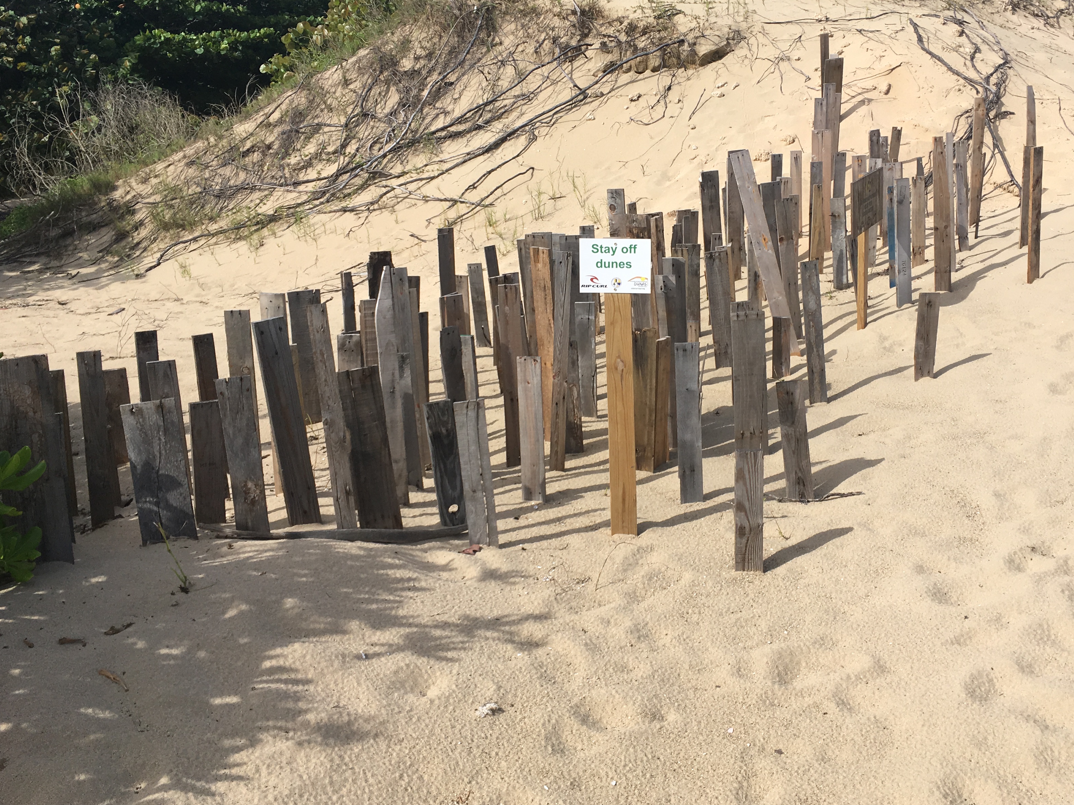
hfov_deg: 49.8
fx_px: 1148
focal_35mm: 37
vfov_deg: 38.6
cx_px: 644
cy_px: 338
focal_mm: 4.15
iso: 25
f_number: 2.2
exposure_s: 1/1748
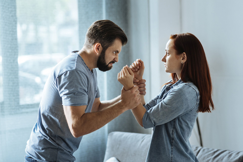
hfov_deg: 23.9
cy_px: 81
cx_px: 122
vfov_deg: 16.1
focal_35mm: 85
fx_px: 574
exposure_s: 1/160
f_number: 2.5
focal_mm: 85
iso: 320
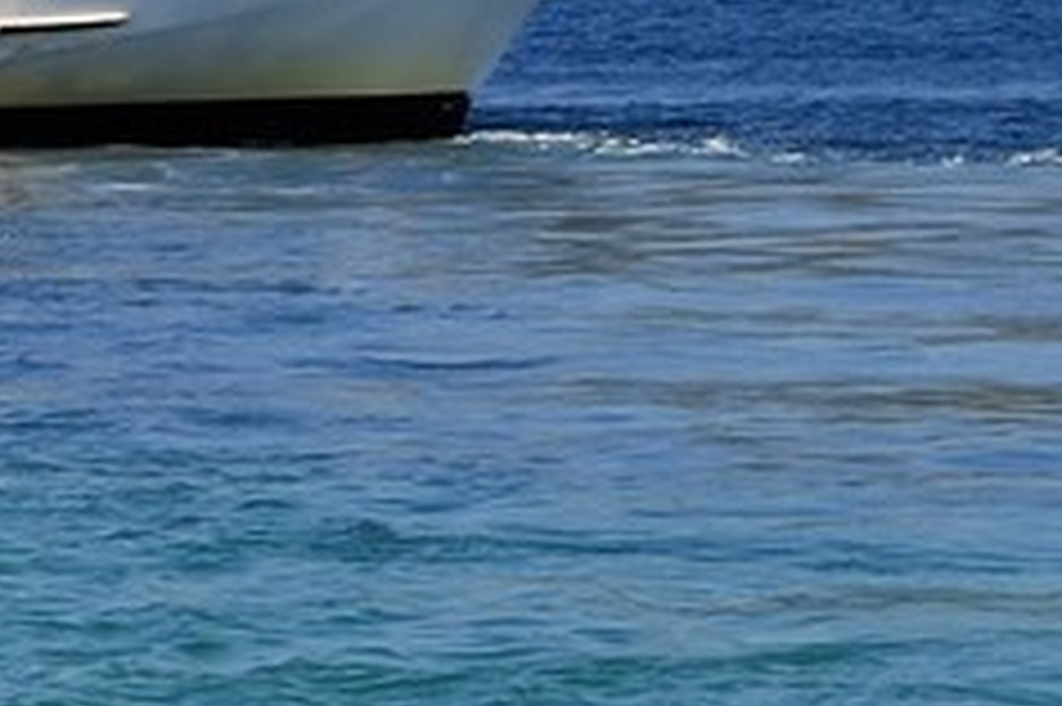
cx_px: -2318
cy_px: 789
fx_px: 9581
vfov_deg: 4.2
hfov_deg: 5.8
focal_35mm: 325
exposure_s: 1/640
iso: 200
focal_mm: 48
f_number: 9
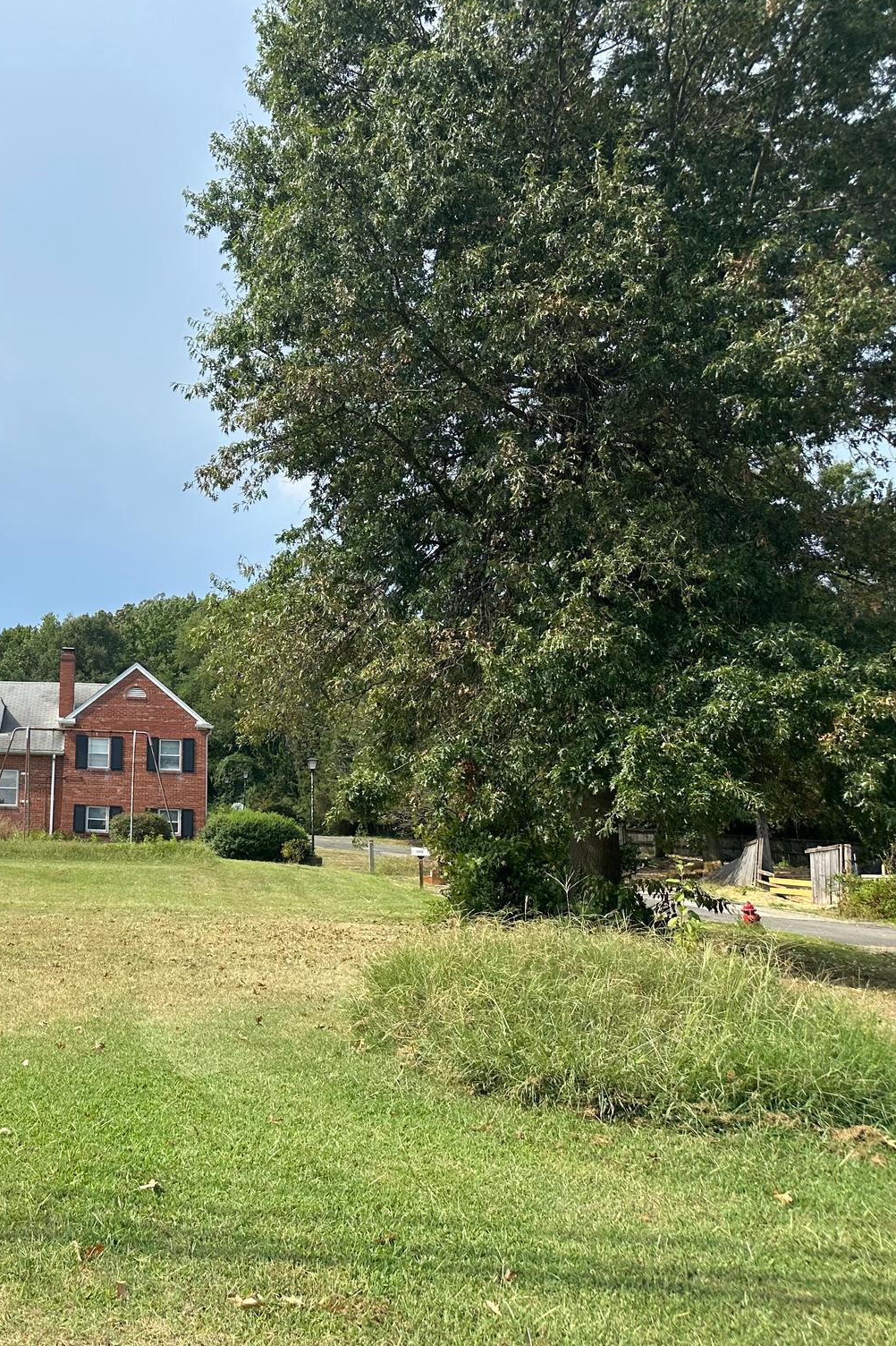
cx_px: 33
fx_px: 1270
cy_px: 669
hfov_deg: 35.7
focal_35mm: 34
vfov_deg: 55.8
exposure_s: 1/4348
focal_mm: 6.86
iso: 80
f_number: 1.78
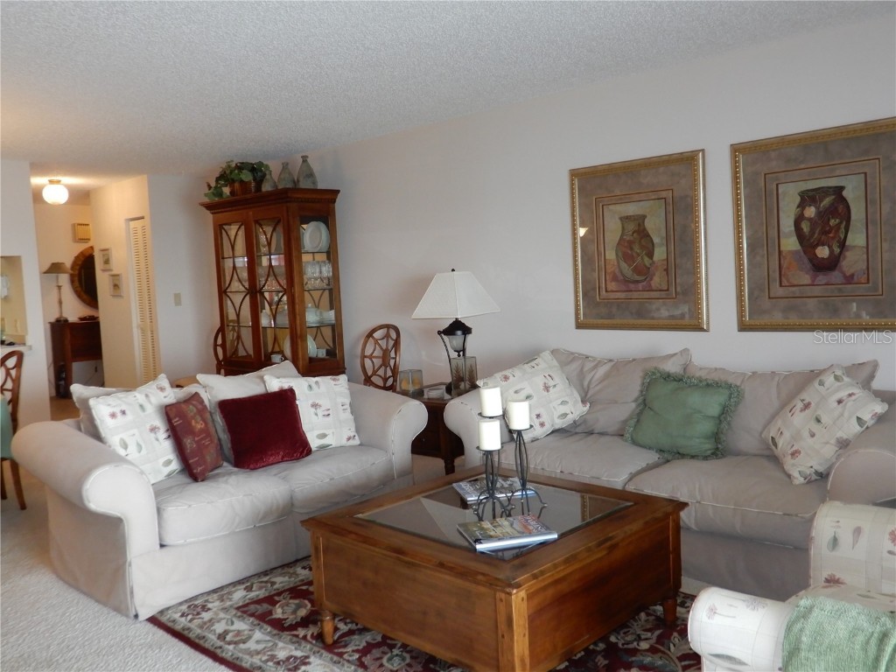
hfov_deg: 60.0
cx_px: 448
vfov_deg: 46.8
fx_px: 777
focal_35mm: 30
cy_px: 336
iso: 320
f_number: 3.5
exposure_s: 1/30
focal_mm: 5.4
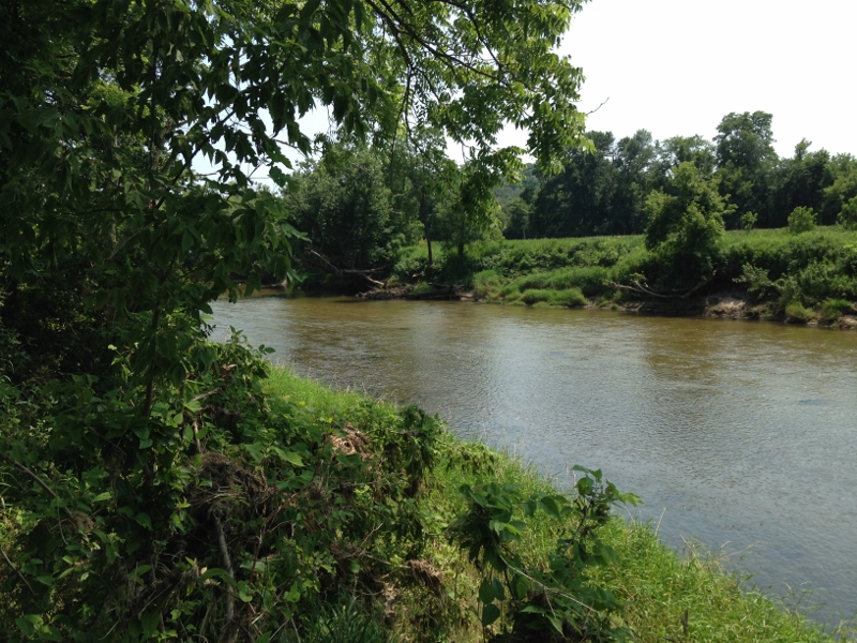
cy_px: 322
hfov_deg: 55.4
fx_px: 817
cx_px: 428
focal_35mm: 33
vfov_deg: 42.9
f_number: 2.4
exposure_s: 1/968
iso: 50
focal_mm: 4.12
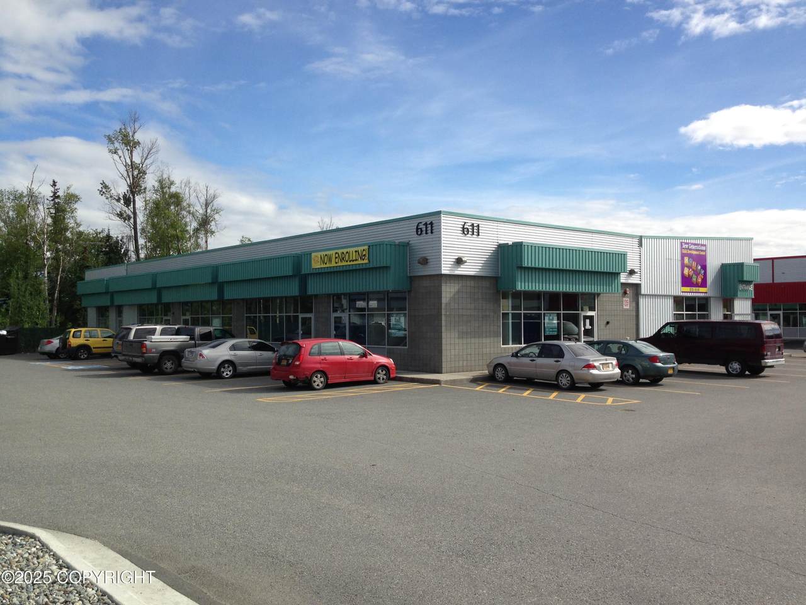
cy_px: 302
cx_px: 403
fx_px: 768
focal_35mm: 33
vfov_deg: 42.9
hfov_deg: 55.4
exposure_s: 1/1595
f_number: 2.4
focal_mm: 4.12
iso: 50
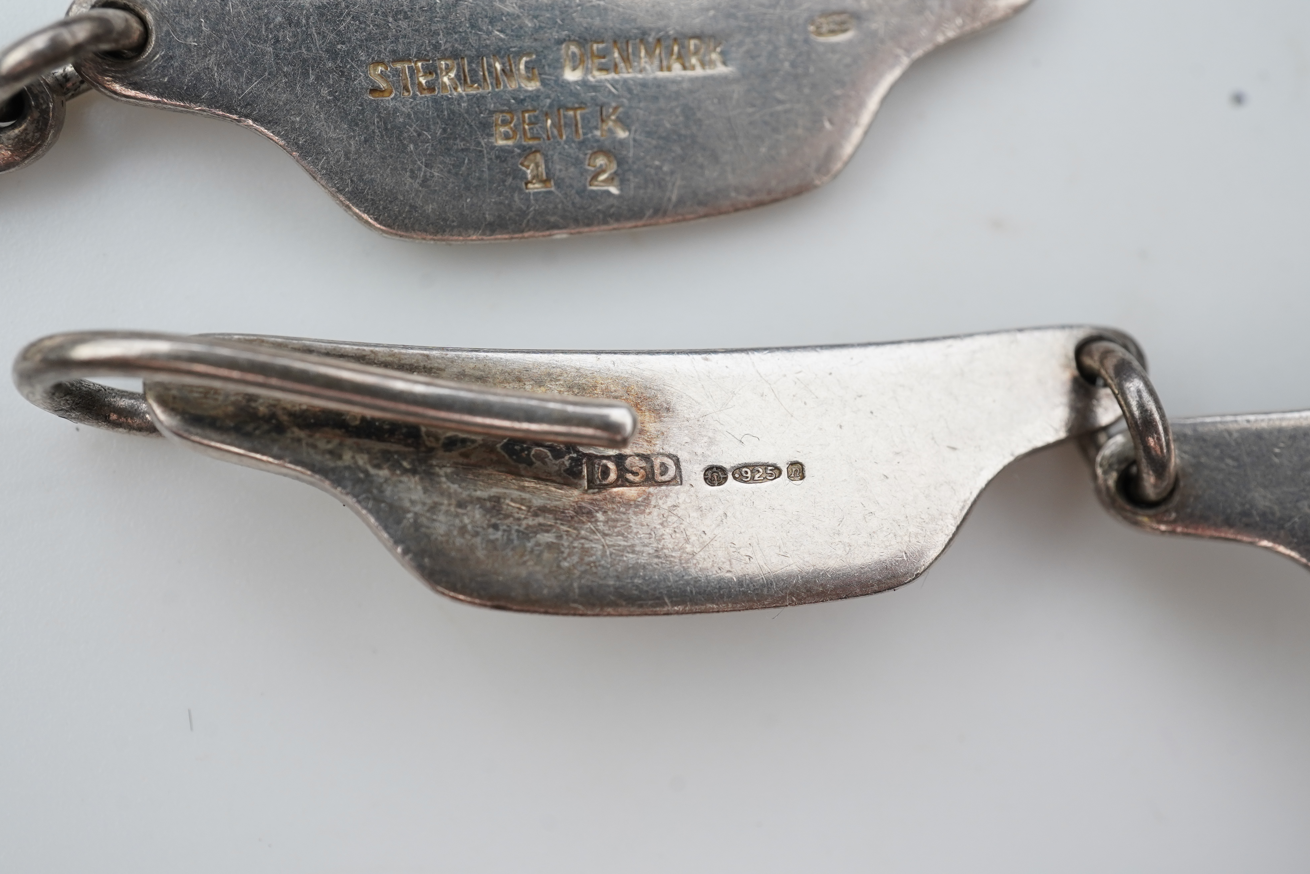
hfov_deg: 43.6
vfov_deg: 29.9
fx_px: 1637
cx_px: 655
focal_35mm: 45
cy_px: 437
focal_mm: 30
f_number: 16
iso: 640
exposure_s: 1/100
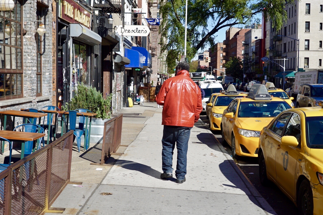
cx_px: 160
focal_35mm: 53
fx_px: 475
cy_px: 108
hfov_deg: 37.5
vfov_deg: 25.5
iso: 100
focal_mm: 35
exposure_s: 1/250
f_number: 8
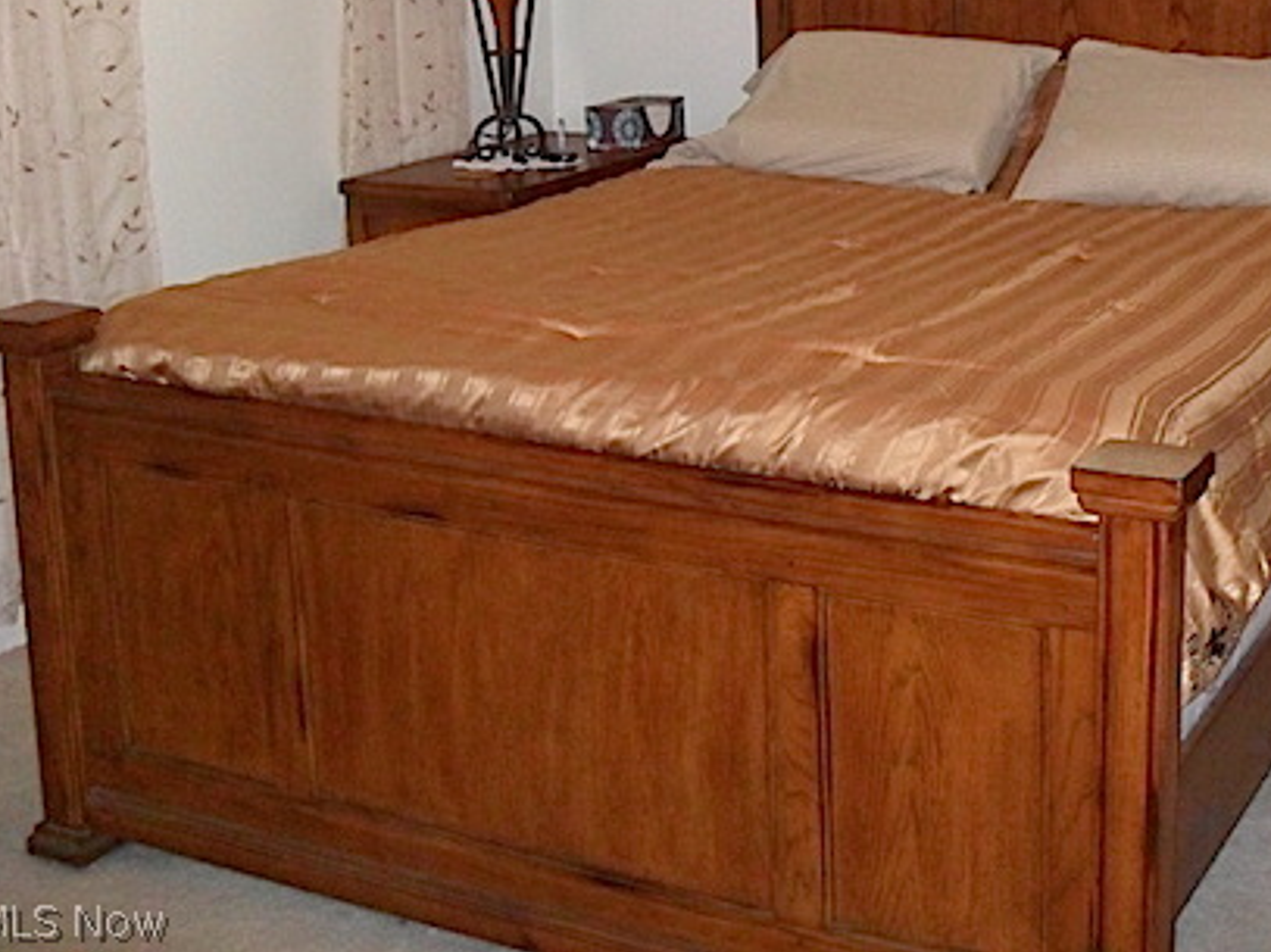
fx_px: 2019
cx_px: 962
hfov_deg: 34.2
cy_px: 206
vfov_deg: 26.1
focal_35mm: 55
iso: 320
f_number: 3
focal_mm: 6.3
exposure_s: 1/45
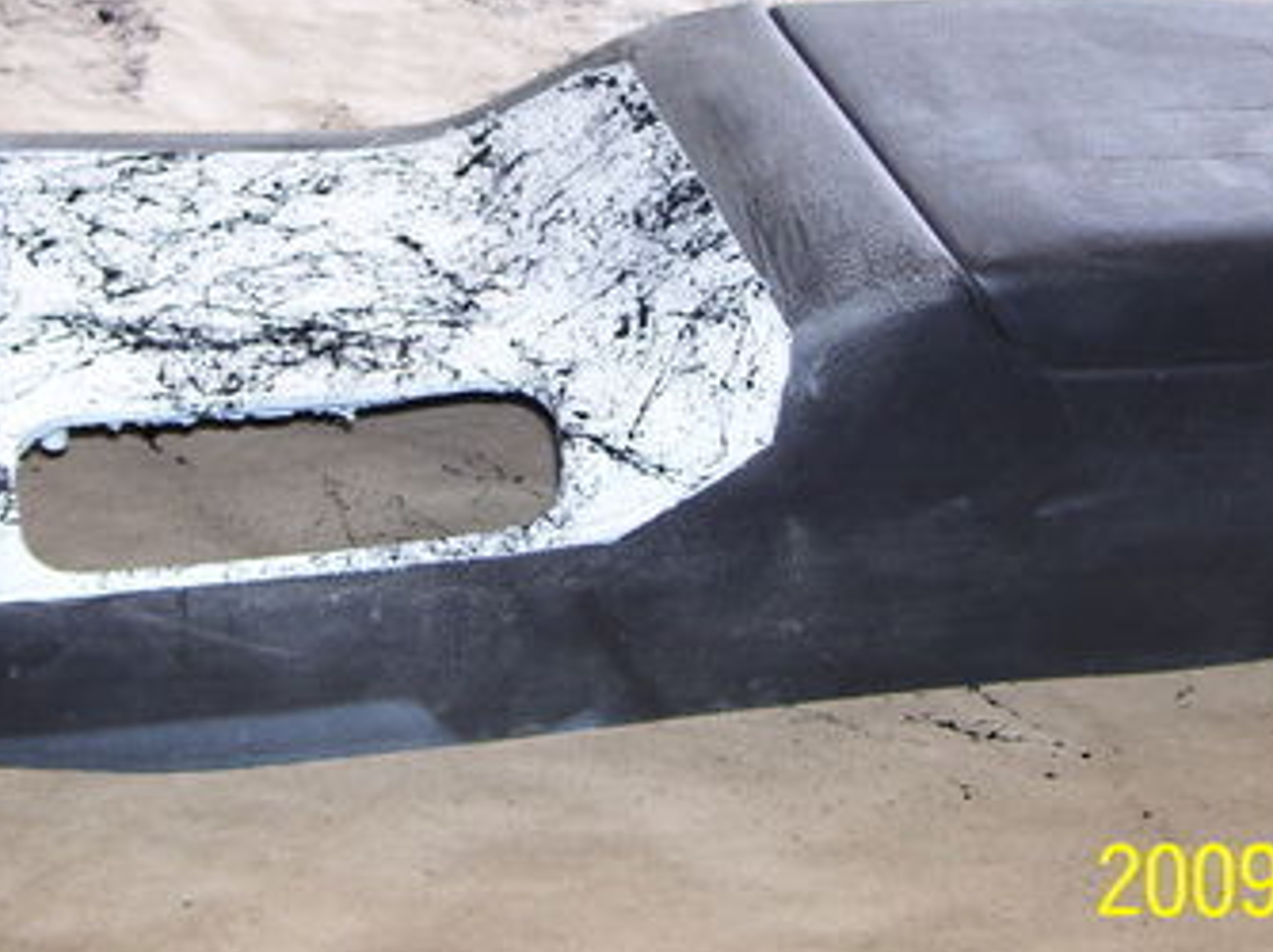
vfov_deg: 20.5
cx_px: 473
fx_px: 2609
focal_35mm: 71
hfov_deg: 27.3
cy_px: 190
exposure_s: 1/60
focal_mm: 6
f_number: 2.7
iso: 80
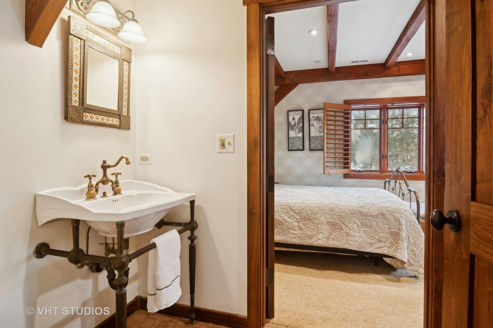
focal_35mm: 30
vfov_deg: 43.6
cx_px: 246
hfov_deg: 61.9
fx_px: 411
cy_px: 164
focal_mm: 20
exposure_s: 1/4
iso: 200
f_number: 8
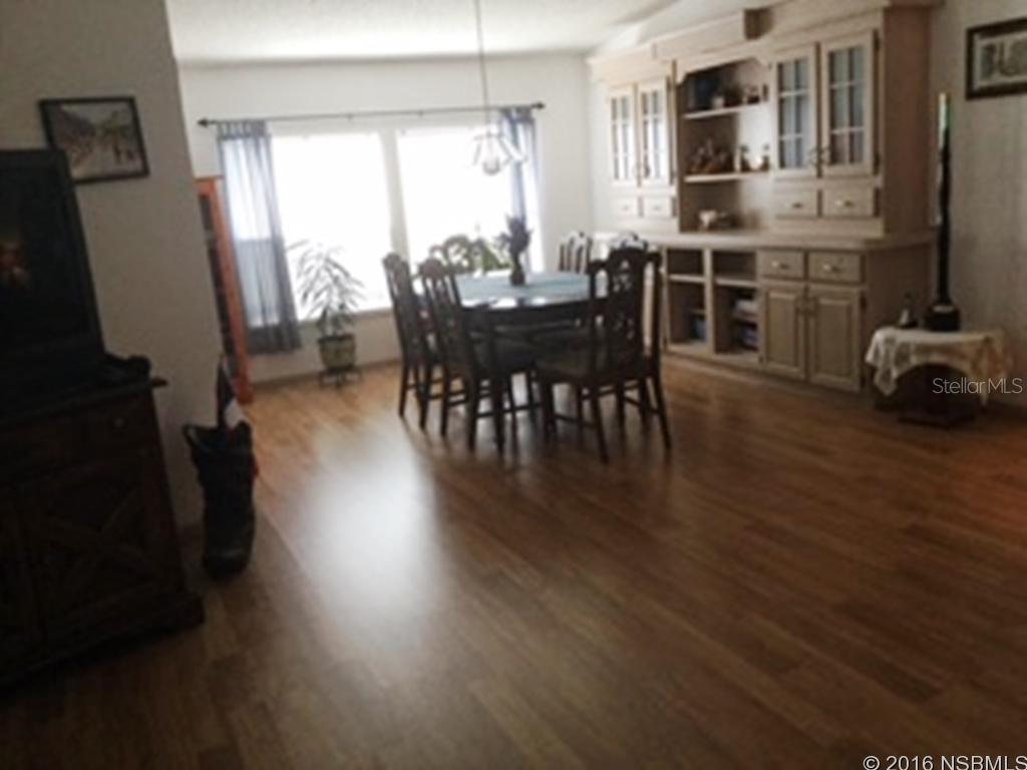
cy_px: 385
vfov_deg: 45.4
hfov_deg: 58.4
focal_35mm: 31
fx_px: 920
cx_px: 514
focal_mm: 3.3
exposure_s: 1/30
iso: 40
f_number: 2.4
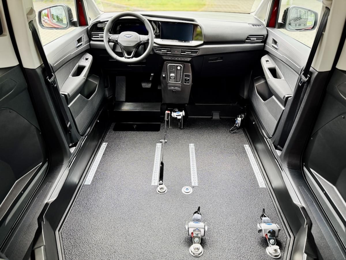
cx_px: 173
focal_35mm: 24
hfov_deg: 71.6
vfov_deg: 56.8
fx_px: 240
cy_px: 130
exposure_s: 1/121
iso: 160
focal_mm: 6.76
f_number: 1.78
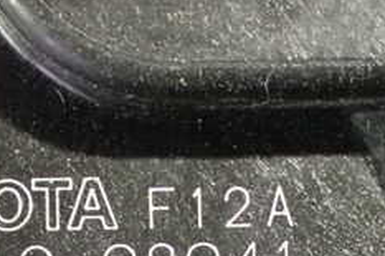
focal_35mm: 110
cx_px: 159
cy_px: 319
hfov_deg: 18.6
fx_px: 1176
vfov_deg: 12.1
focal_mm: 7.31
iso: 1600
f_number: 2.8
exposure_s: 1/13
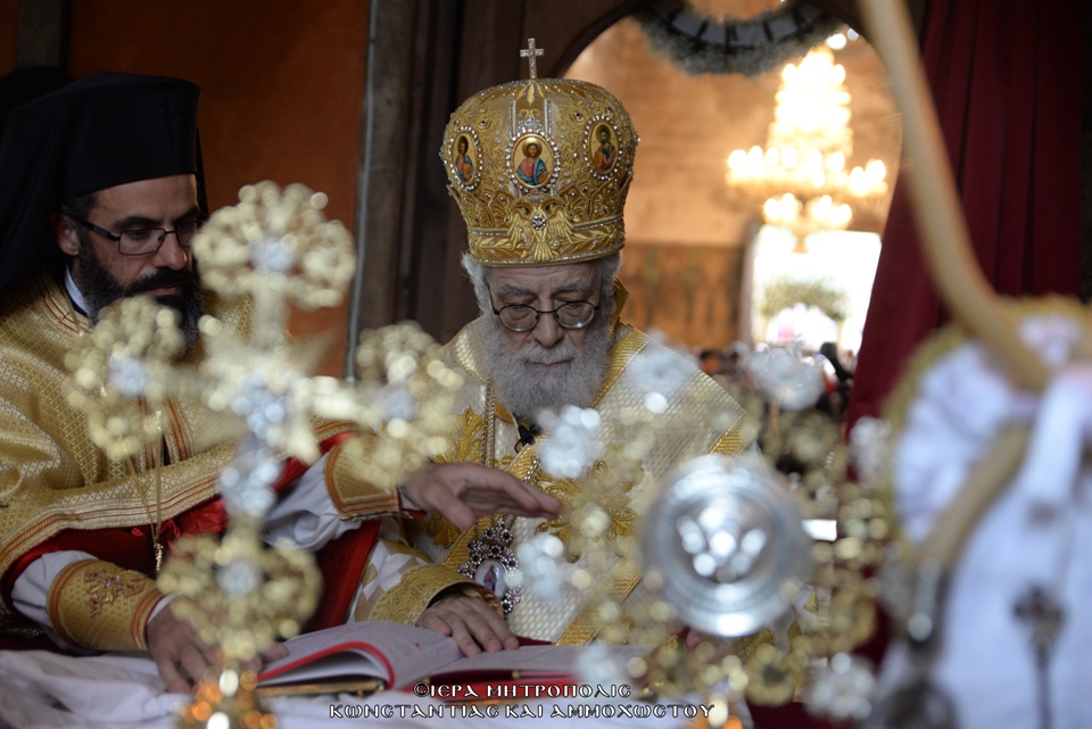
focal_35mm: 52
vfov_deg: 26.0
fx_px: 1578
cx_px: 546
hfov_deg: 38.2
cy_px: 364
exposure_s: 1/125
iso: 2000
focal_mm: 52
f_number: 2.8
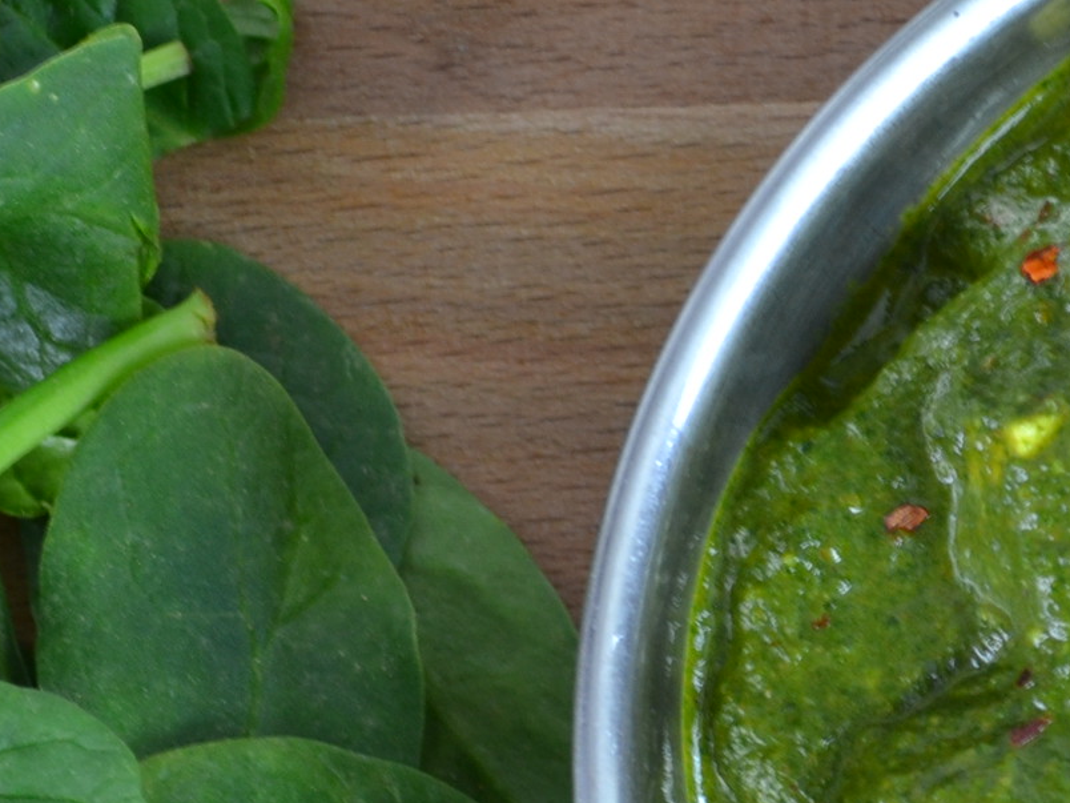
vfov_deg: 6.5
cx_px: 937
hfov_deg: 8.7
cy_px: 735
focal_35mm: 227
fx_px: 7028
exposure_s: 1/25
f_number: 5.6
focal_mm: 55
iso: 400
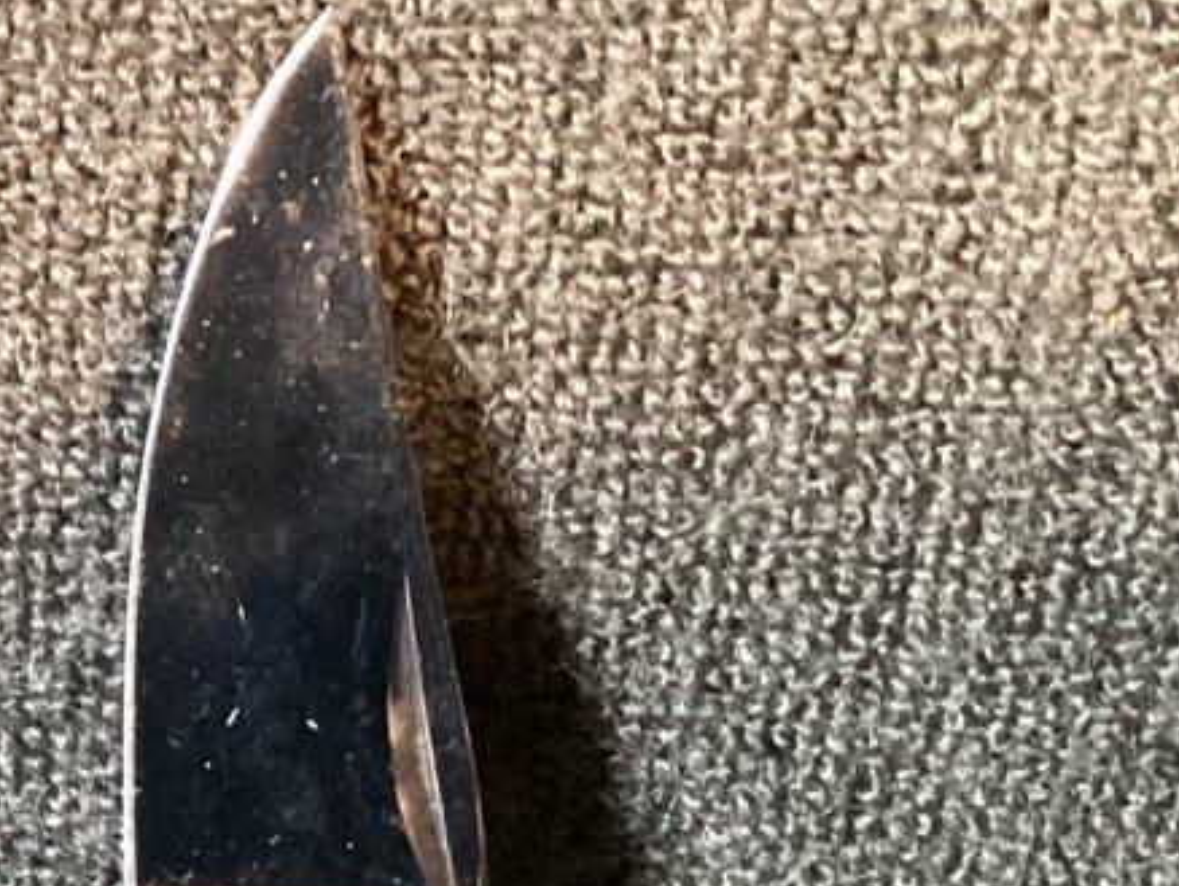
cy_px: 747
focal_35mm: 107
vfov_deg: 13.8
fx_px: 3646
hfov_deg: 17.2
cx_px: -359
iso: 500
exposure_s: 1/30
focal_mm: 3.3
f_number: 2.4
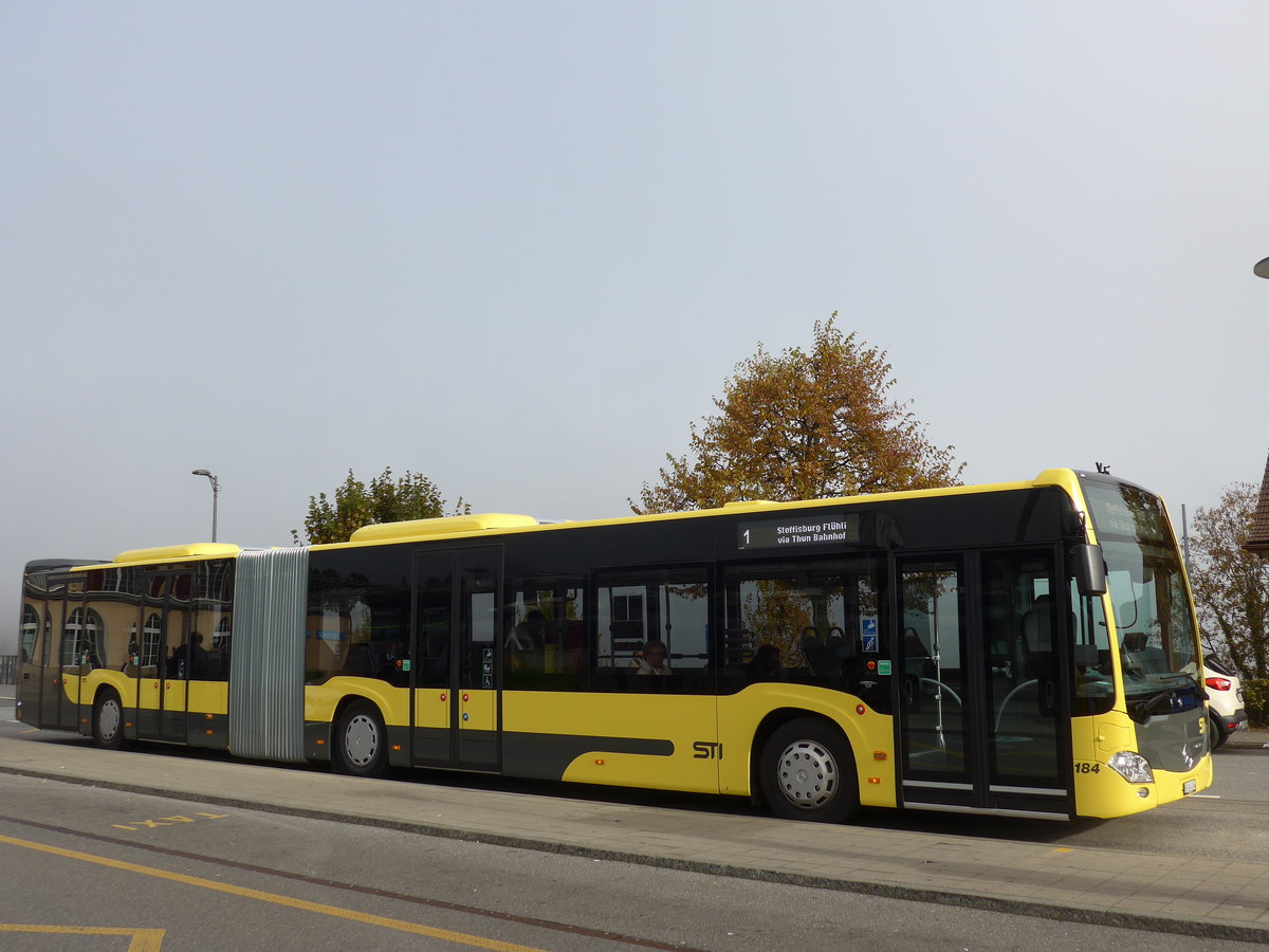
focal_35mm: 34
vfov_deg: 41.8
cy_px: 476
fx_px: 1246
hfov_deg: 54.0
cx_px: 634
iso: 80
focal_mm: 7
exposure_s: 1/800
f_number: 2.8
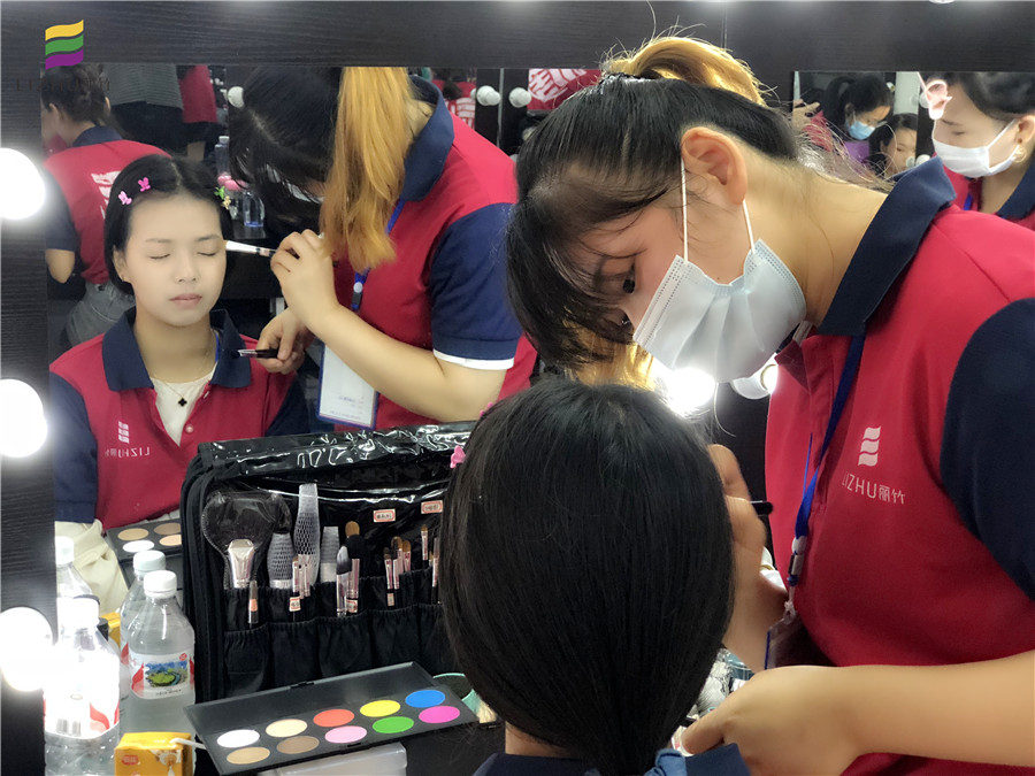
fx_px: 1704
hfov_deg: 33.8
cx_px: 518
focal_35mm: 57
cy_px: 388
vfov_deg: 25.7
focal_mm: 6.6
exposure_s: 1/33
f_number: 2.8
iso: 400
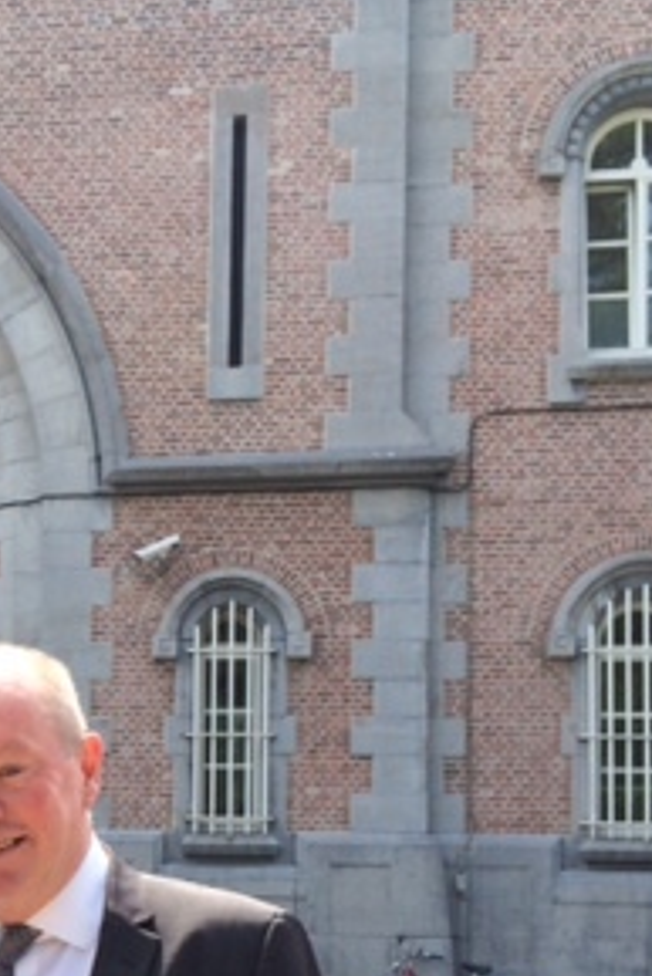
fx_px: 1872
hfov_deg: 18.4
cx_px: -196
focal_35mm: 69
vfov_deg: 28.5
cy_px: 797
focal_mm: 4.12
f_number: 2.2
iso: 32
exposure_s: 1/604
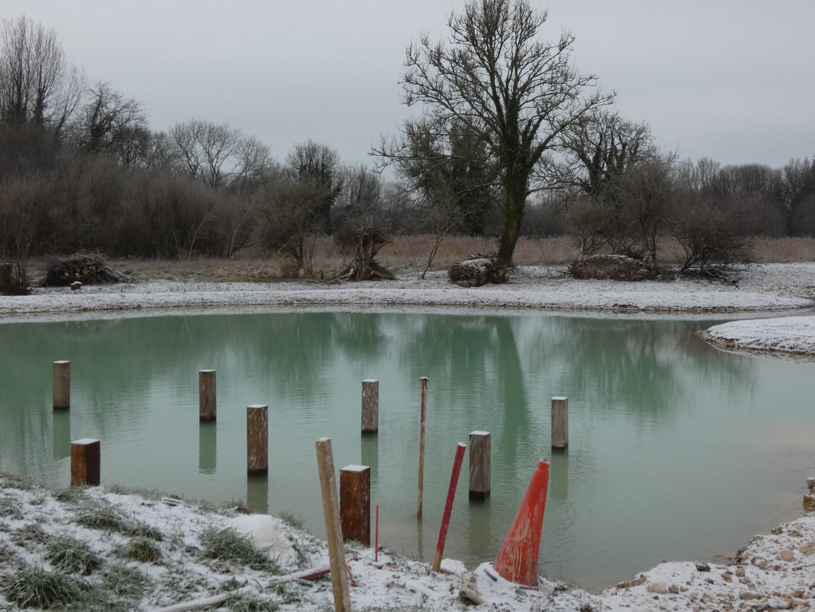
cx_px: 440
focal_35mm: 44
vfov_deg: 32.9
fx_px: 1036
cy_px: 278
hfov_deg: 42.9
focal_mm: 6.8
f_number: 3.5
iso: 80
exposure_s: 1/250
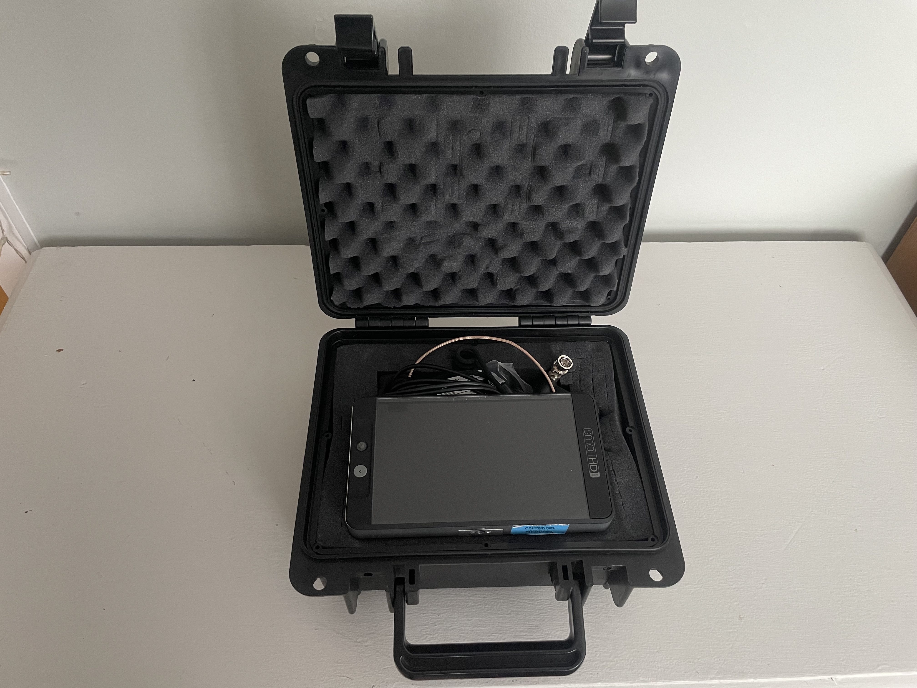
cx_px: 458
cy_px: 344
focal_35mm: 26
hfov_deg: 67.3
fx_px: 689
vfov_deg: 53.1
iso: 320
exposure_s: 1/60
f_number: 1.6
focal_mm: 4.2
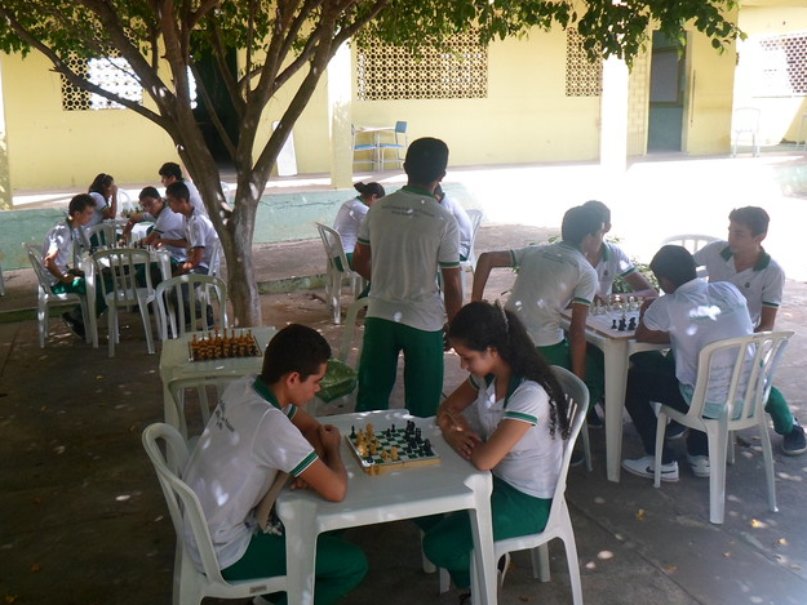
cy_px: 248
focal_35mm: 32
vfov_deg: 44.0
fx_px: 746
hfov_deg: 56.3
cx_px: 318
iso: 80
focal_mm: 4.5
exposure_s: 1/180
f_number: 2.5
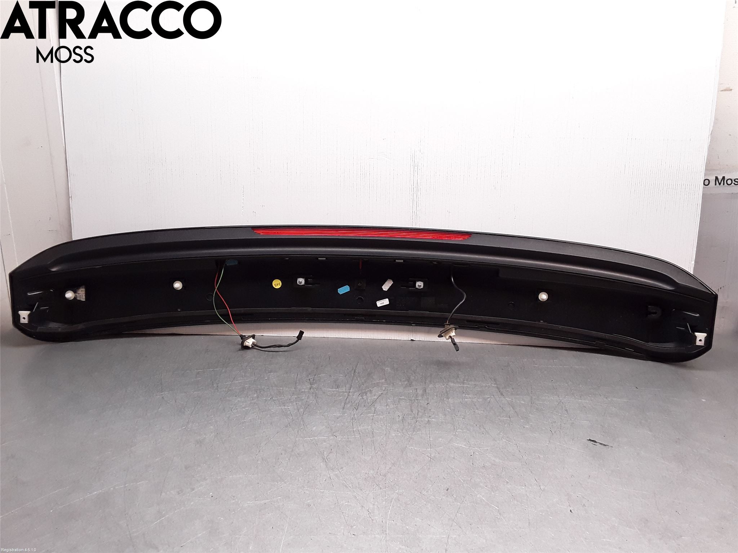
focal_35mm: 28
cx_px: 369
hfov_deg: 63.4
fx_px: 597
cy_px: 276
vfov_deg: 49.7
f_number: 1.9
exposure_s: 1/110
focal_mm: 2.91
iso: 100
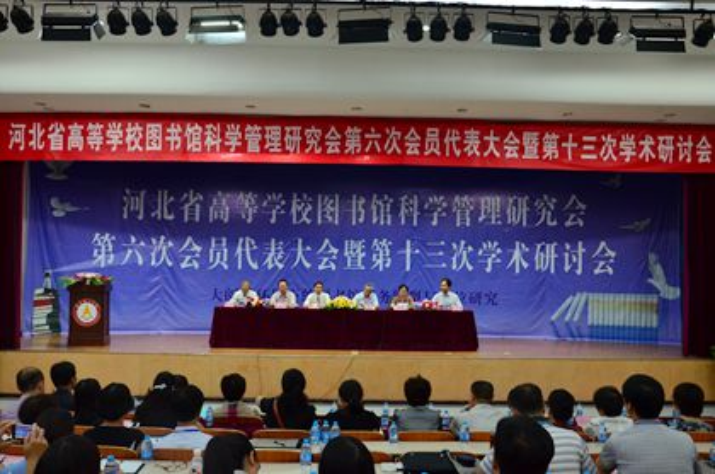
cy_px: 237
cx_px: 358
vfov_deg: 39.8
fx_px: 654
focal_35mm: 33
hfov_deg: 57.3
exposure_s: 1/30
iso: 1100
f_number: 10
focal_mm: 22
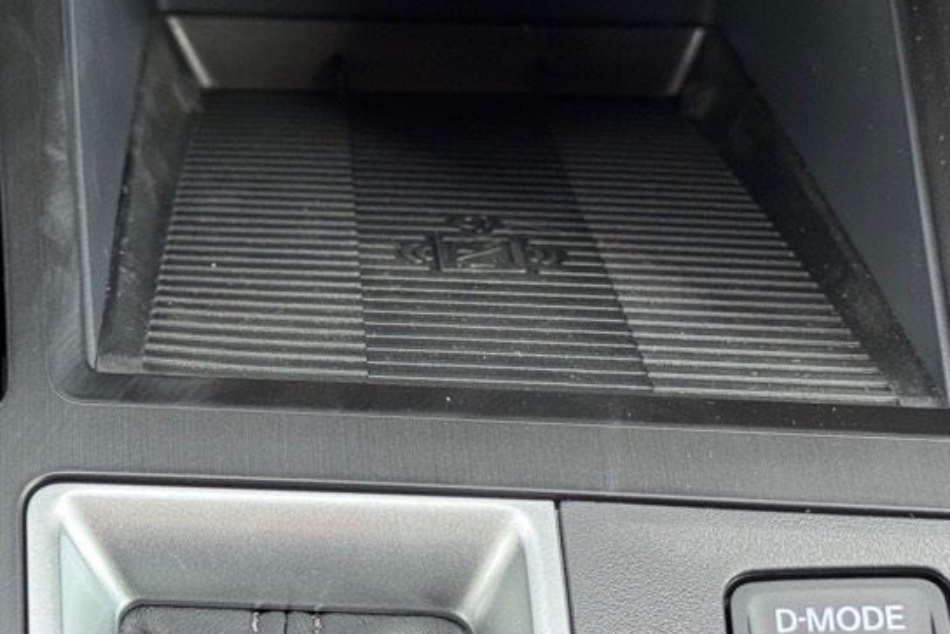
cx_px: 391
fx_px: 2481
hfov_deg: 21.7
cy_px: 332
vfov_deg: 14.6
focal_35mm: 94
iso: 125
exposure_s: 1/60
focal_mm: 6.76
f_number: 1.78
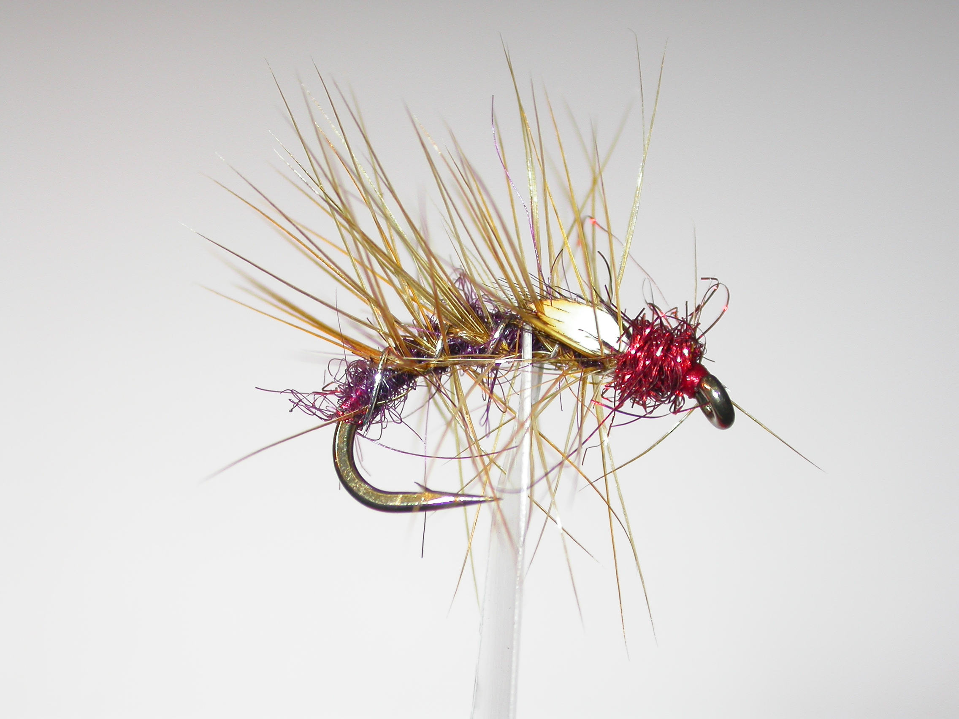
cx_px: 480
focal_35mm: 130
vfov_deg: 11.4
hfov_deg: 15.2
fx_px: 3602
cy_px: 360
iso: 100
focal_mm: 26.9
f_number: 4.6
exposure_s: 1/125
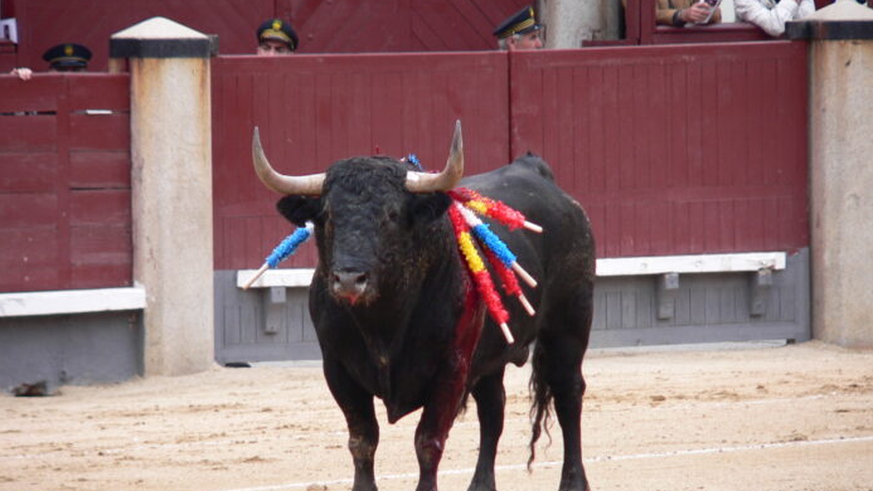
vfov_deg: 2.6
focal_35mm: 473
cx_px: 436
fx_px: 10950
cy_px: 285
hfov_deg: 4.6
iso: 100
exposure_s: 1/60
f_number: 2.8
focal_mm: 72
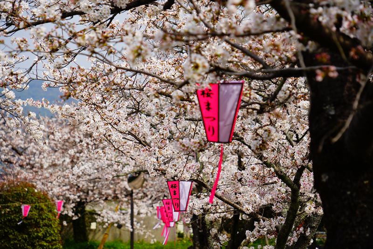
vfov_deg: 7.6
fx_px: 1875
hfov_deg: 11.4
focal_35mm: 181
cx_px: 186
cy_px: 124
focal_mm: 181
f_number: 8
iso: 125
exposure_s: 1/350
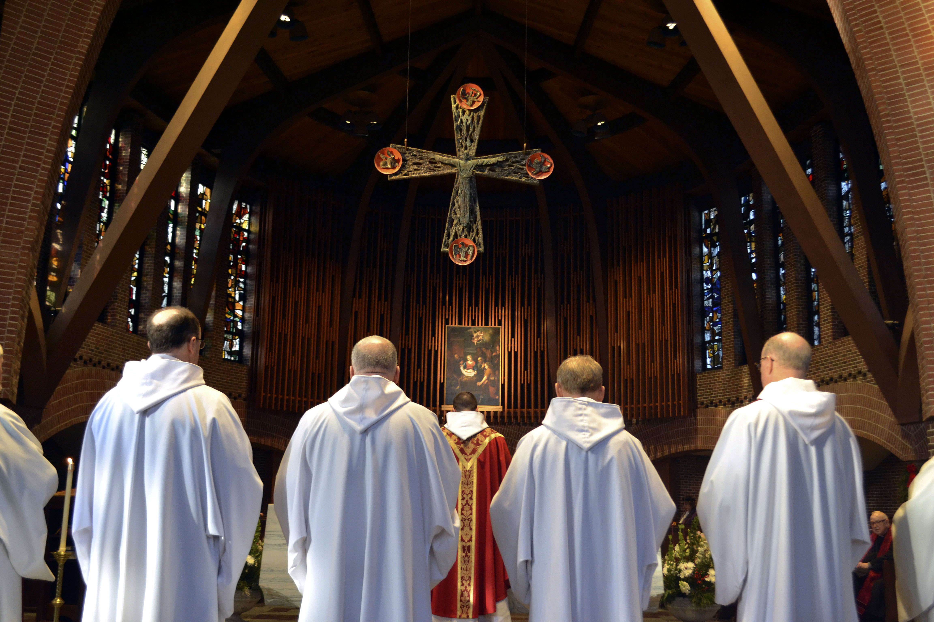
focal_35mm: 39
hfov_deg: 49.6
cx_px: 467
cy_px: 311
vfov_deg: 34.2
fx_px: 1012
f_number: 4.2
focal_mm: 26
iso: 1600
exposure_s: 1/40
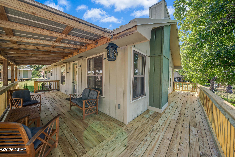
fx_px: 78
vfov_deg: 90.0
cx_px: 118
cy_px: 78
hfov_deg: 112.6
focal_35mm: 12
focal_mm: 12
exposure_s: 1/250
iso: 100
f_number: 5.6
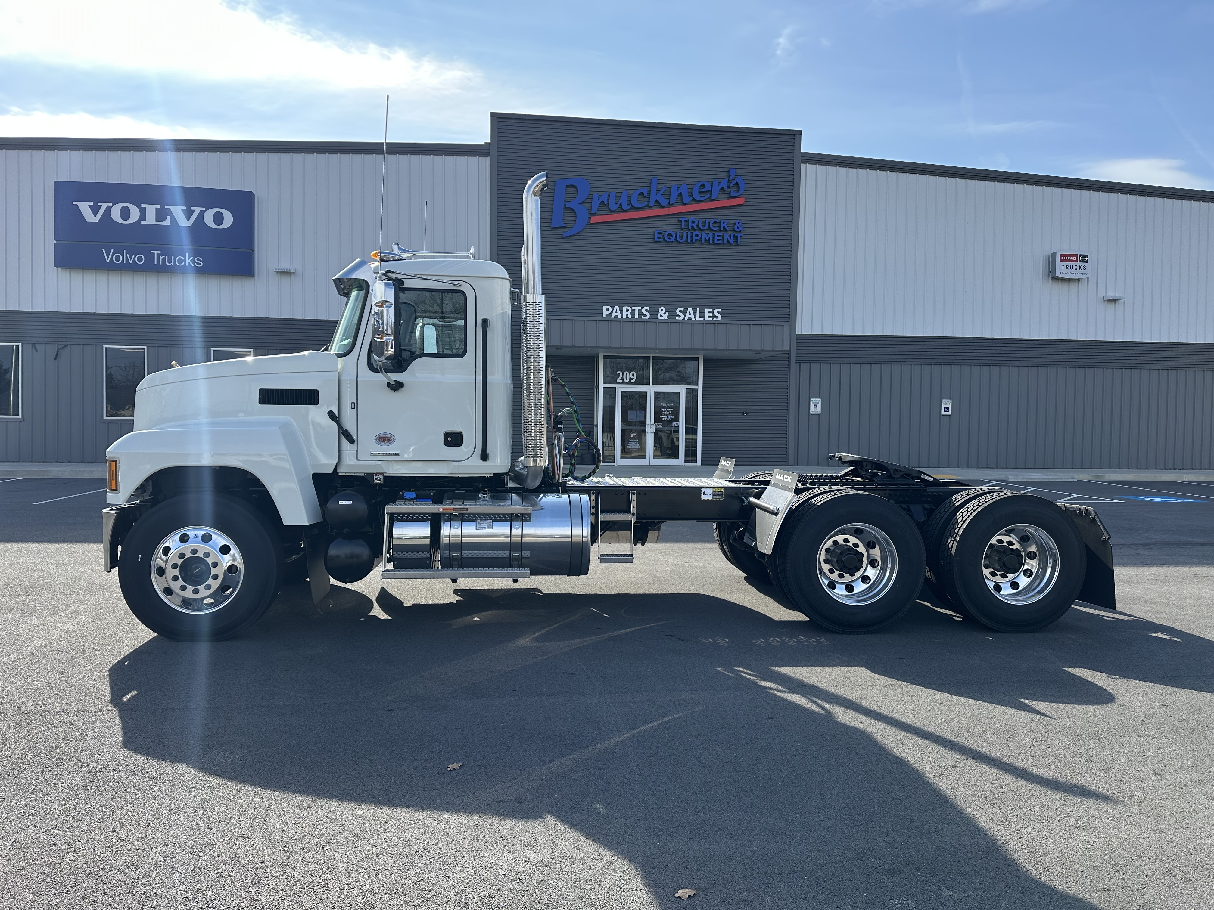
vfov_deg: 56.8
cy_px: 455
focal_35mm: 24
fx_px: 842
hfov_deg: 71.6
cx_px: 607
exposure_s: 1/2591
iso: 80
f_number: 1.78
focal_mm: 6.86
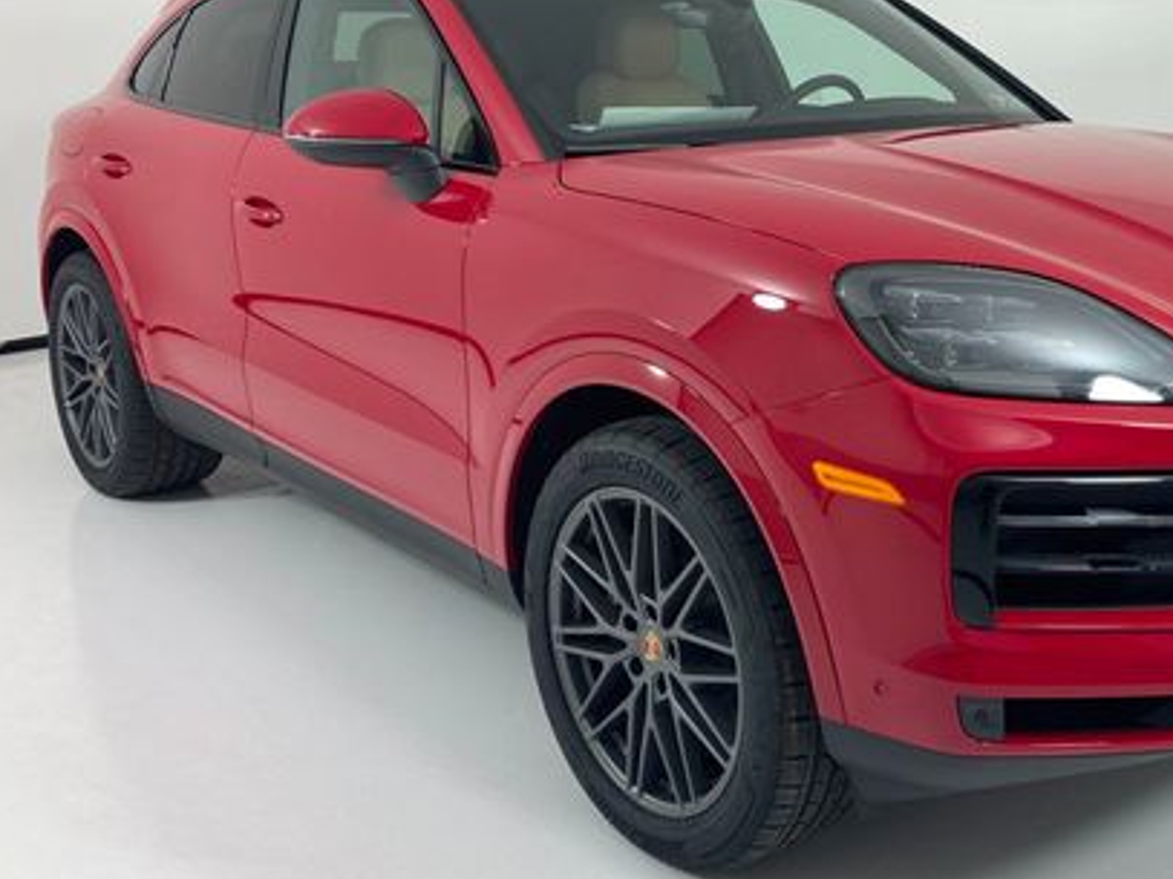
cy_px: 340
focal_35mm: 44
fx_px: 1491
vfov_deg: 32.7
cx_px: 844
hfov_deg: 42.0
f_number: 1.8
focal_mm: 3.99
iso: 20
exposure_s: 1/160
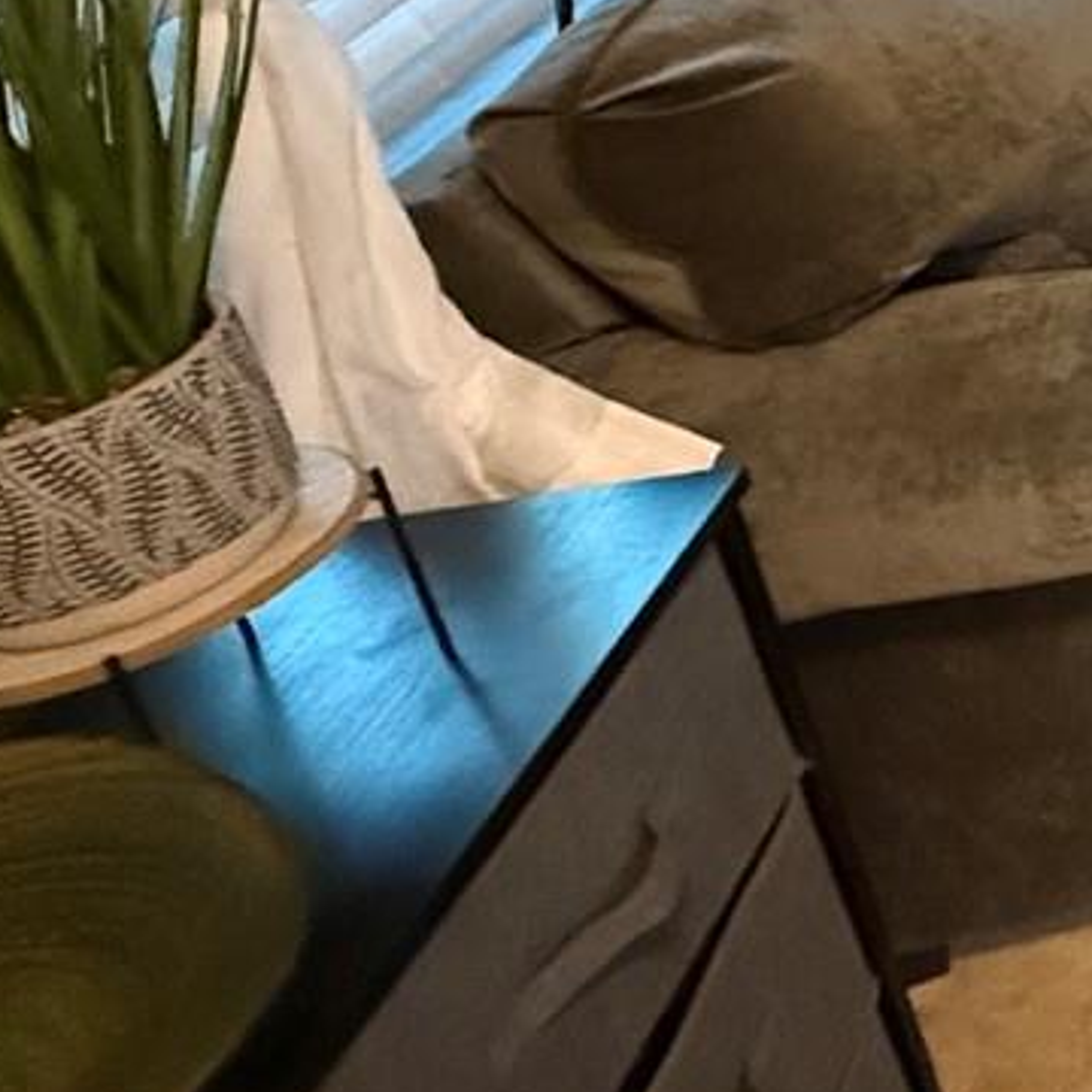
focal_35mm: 55
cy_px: -249
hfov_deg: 18.7
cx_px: 2211
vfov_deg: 27.1
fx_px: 1963
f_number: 2.2
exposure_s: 1/40
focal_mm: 2.22
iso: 1250
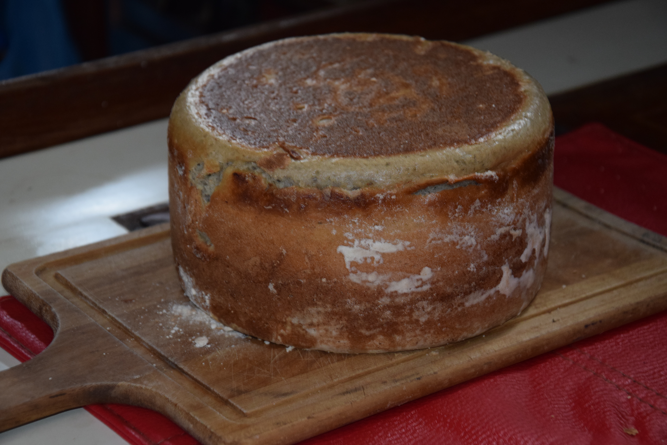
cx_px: 334
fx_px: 1946
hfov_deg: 19.5
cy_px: 222
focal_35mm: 105
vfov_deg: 13.0
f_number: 5.3
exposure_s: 1/60
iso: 1250
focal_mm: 70
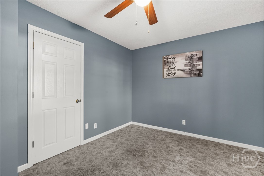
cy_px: 88
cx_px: 132
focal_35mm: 16
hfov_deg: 96.7
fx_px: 117
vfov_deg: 73.7
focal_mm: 16
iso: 1000
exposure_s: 1
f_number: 9
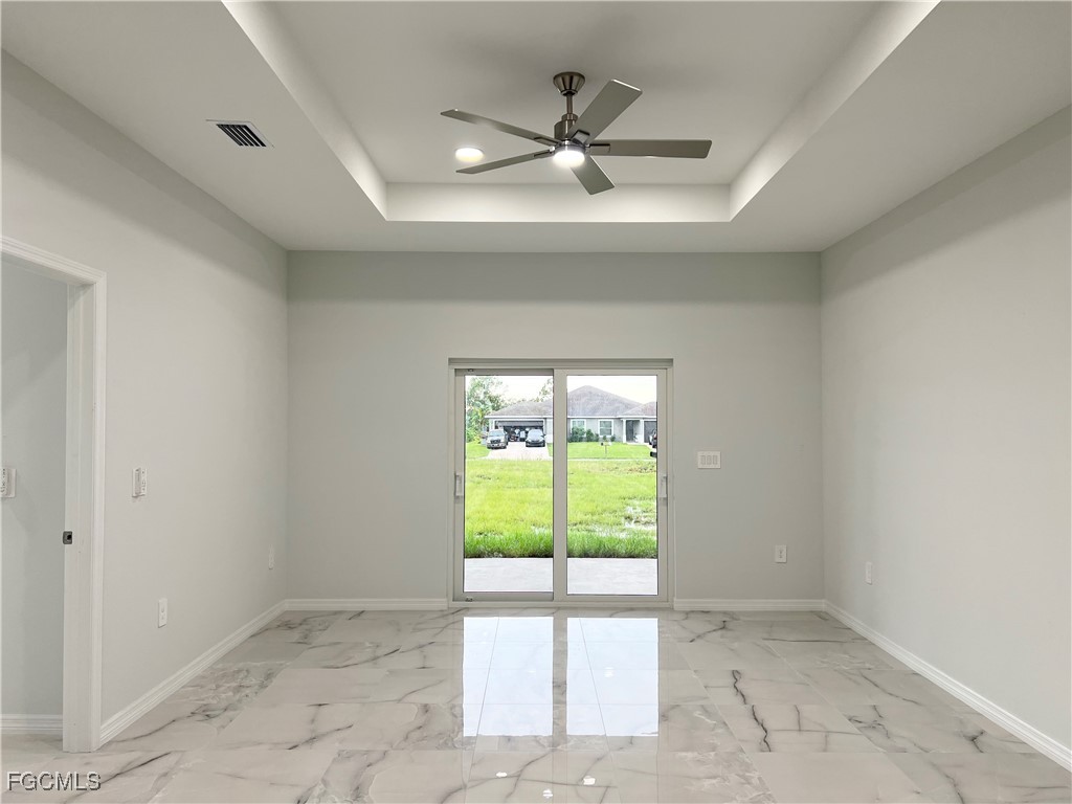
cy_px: 402
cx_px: 536
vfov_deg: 53.1
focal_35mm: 26
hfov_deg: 67.3
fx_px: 805
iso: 64
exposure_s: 1/134
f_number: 1.5
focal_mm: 5.7
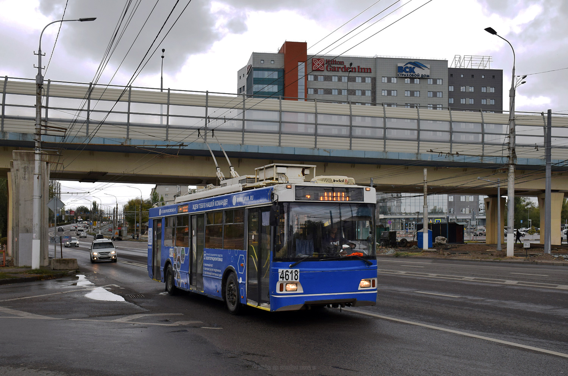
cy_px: 188
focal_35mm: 39
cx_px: 284
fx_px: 614
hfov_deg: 49.6
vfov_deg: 34.1
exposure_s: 1/400
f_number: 7.1
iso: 400
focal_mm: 26
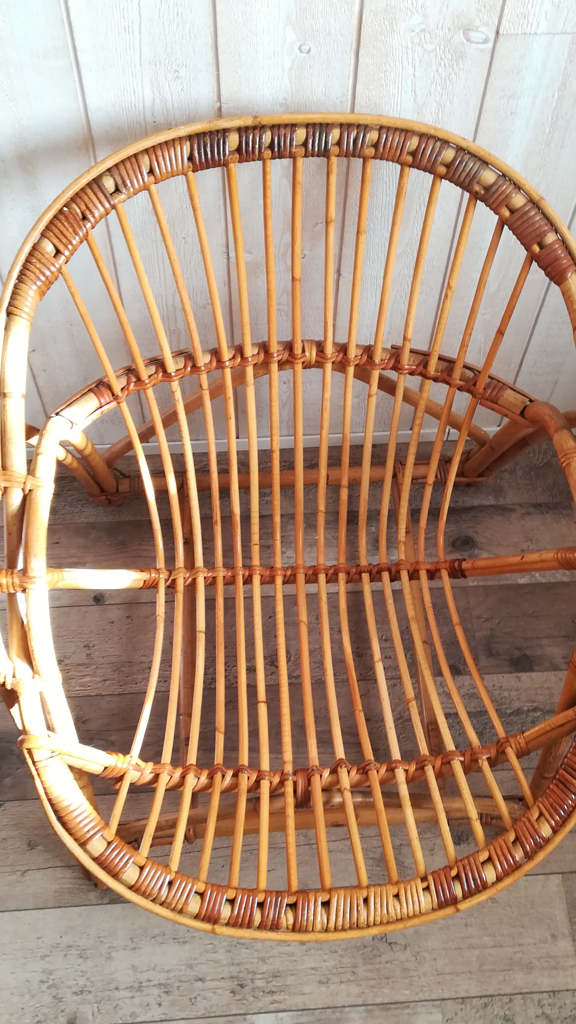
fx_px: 978
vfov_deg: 55.3
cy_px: 512
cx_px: 319
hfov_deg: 32.8
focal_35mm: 36
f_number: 2.2
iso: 100
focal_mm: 3.83
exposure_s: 1/33.3
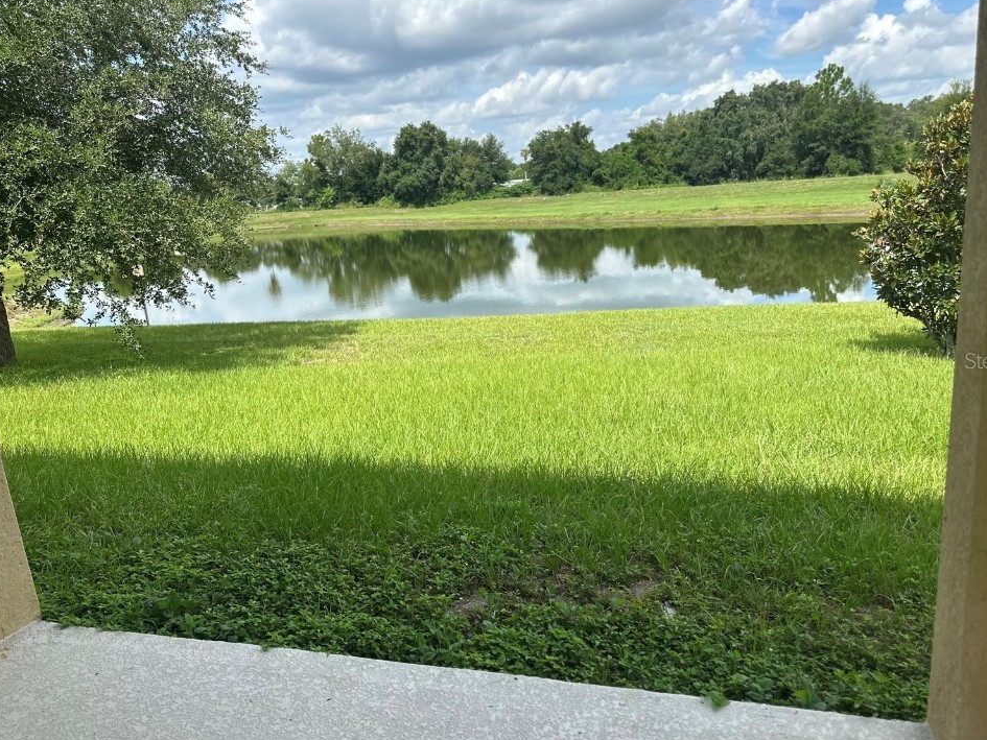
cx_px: 528
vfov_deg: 53.1
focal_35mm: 26
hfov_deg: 67.2
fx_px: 741
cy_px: 360
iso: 80
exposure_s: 1/2732
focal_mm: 6.86
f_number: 1.78
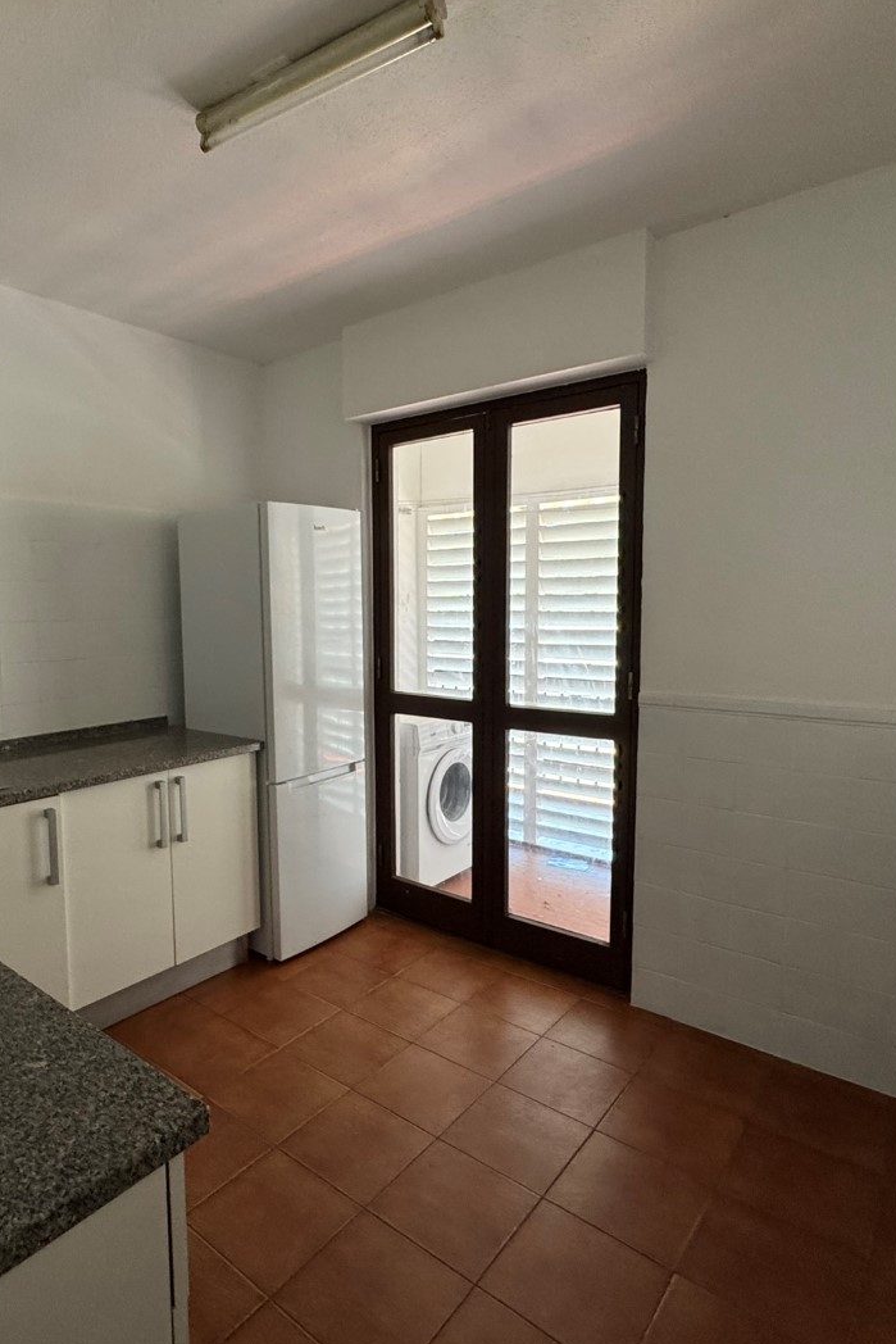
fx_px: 746
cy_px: 668
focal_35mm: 20
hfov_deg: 61.2
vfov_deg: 84.0
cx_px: 338
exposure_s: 1/99
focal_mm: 2.22
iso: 250
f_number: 2.2
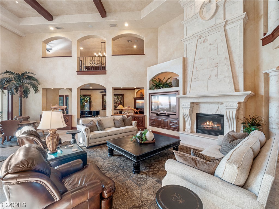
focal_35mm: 14
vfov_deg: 85.7
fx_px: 113
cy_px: 104
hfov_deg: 102.1
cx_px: 140
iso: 200
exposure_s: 1/5
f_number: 7.1
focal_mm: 7
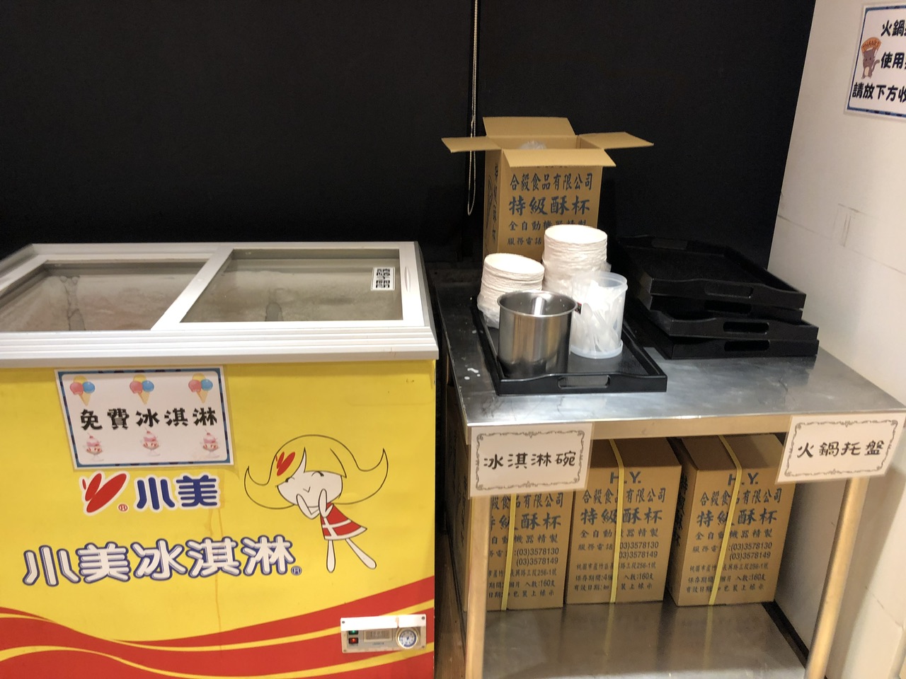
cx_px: 453
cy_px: 340
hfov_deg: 63.4
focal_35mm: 28
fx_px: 733
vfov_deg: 49.7
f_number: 1.8
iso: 40
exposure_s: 1/20
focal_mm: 3.99
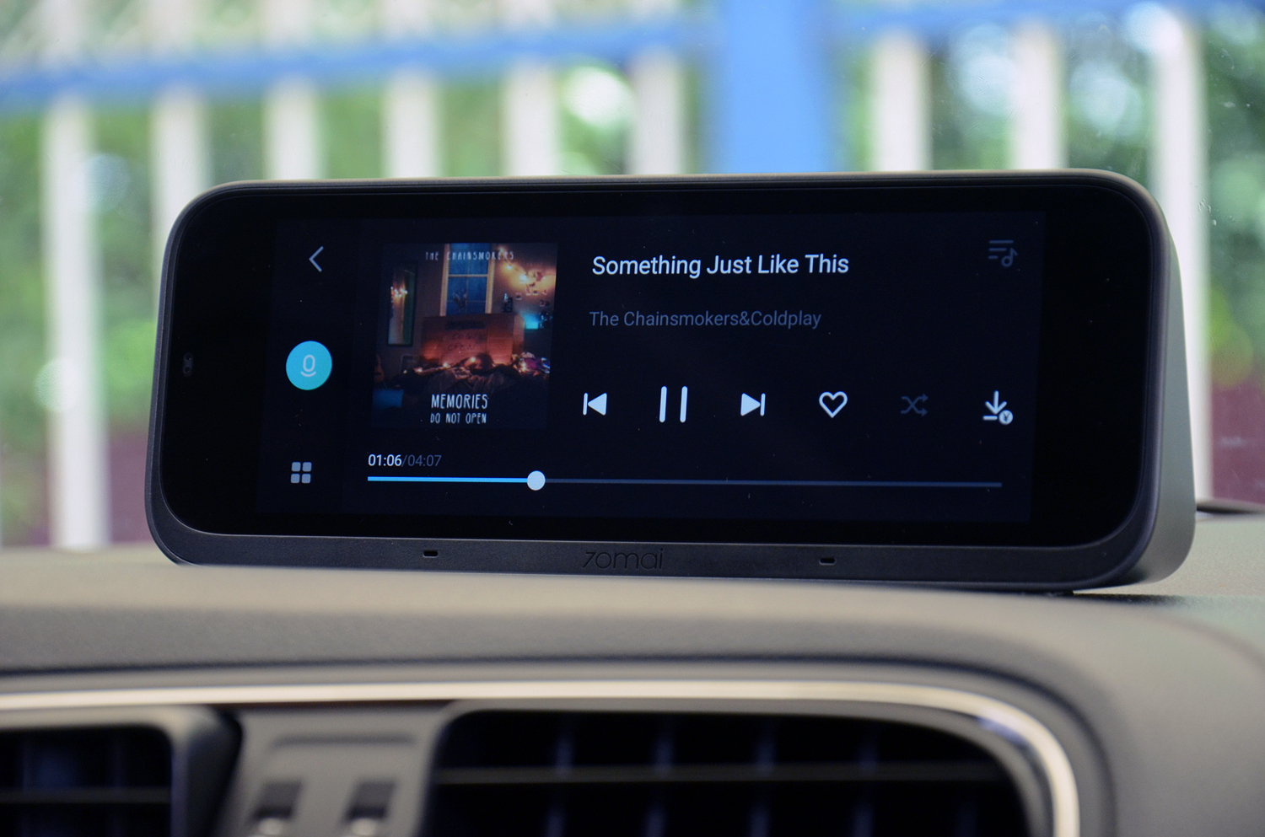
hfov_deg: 14.9
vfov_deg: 9.9
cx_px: 632
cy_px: 418
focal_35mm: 138
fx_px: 4838
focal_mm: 92
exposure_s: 1/125
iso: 1000
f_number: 5.6
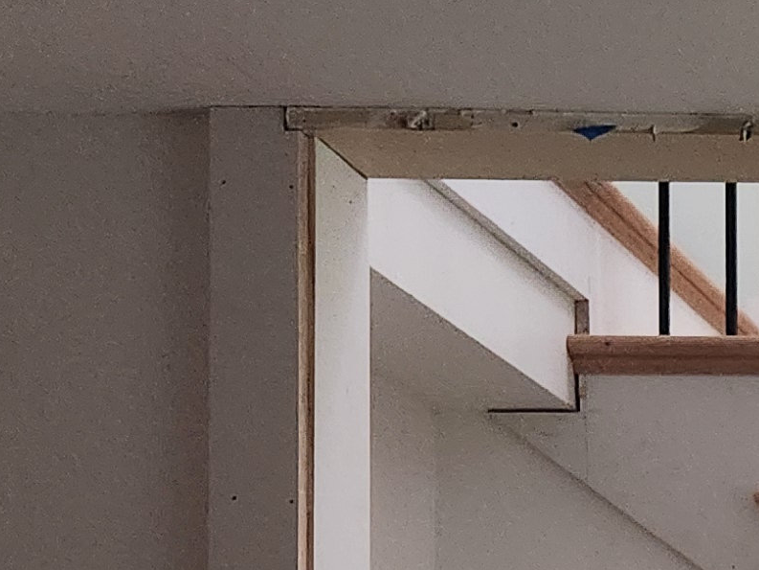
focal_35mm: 116
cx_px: 1443
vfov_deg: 12.0
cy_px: 958
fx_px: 2544
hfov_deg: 14.5
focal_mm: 5.4
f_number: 1.8
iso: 800
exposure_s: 1/120
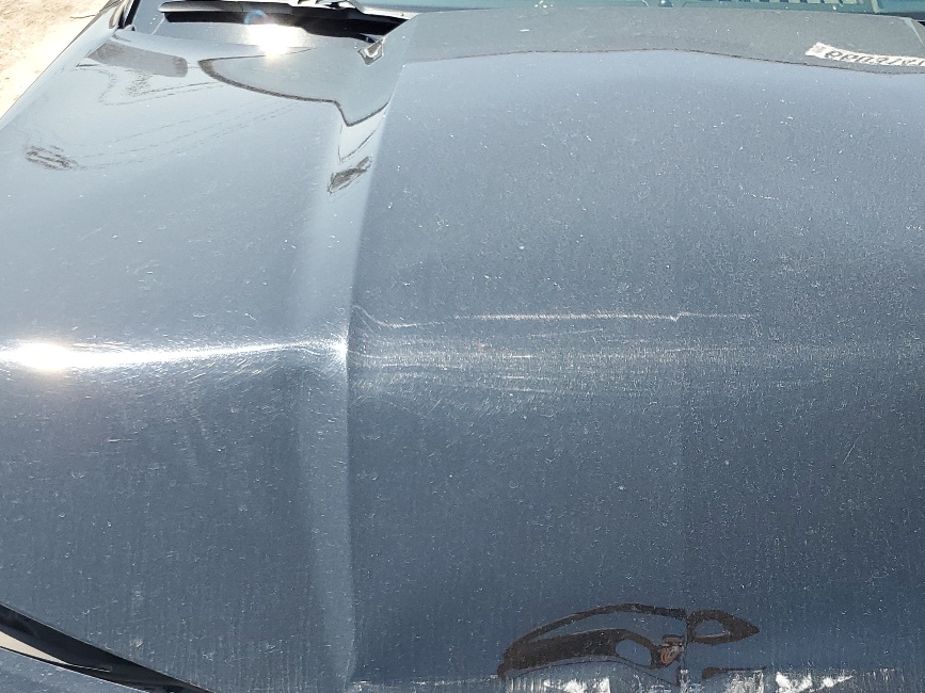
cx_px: 683
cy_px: 565
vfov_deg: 29.5
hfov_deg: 38.7
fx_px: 1282
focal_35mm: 48
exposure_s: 1/1111
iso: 50
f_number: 1.5
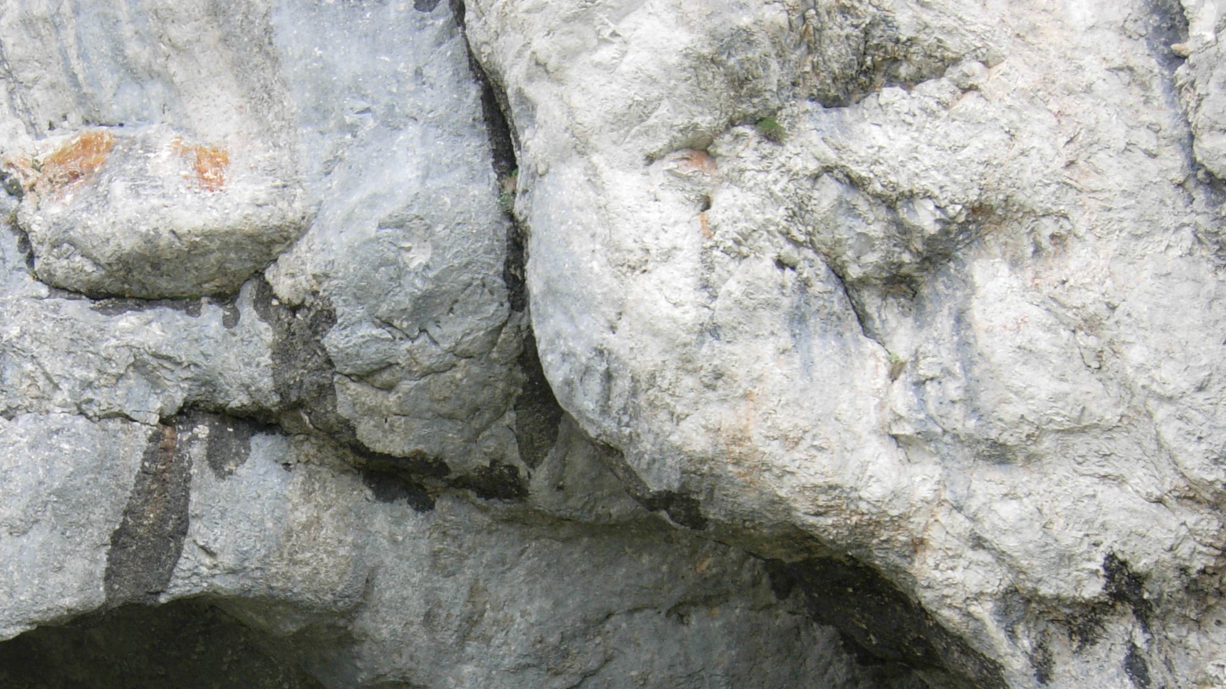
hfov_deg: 24.6
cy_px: 744
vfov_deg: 13.8
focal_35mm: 86
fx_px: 2795
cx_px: 434
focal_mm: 10.1
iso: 50
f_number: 3.1
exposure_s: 1/52.2
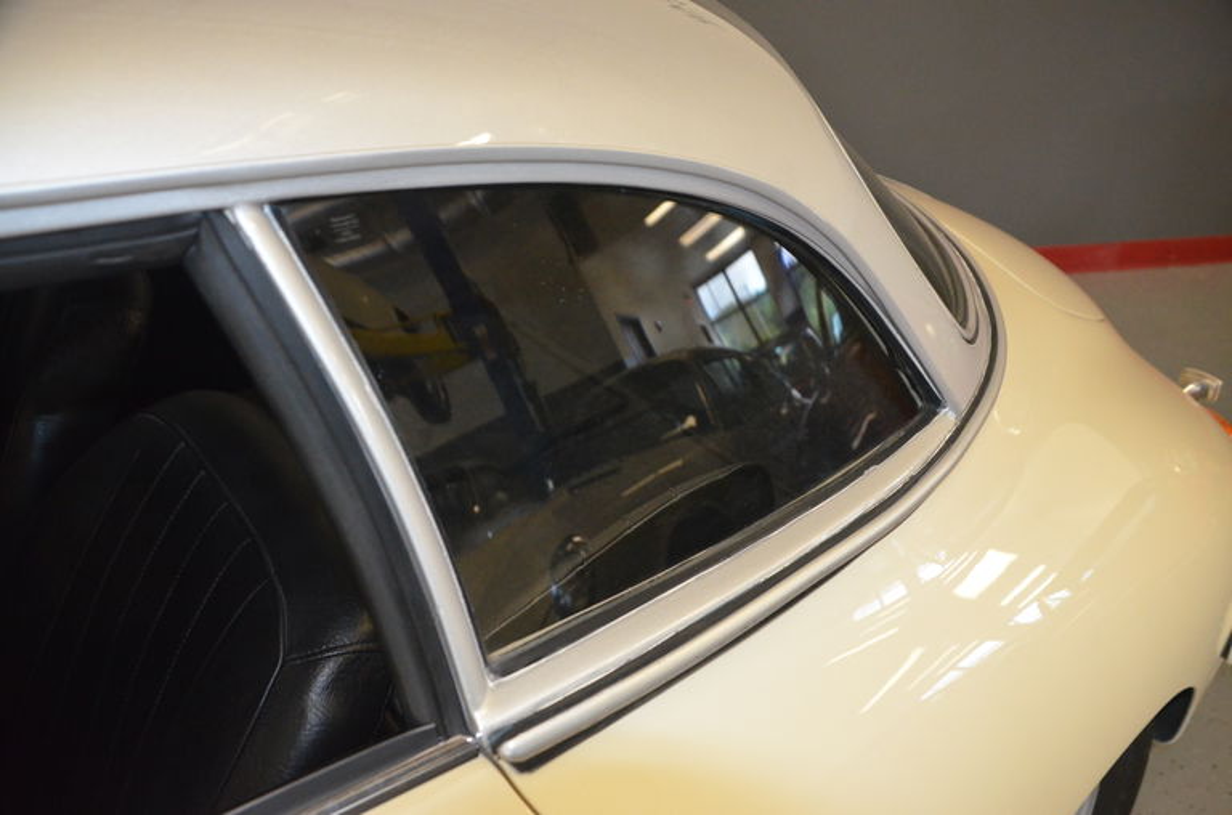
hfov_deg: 62.1
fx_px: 1024
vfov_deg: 43.4
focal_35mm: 30
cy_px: 408
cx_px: 616
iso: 3200
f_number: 3.5
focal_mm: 20
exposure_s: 1/60
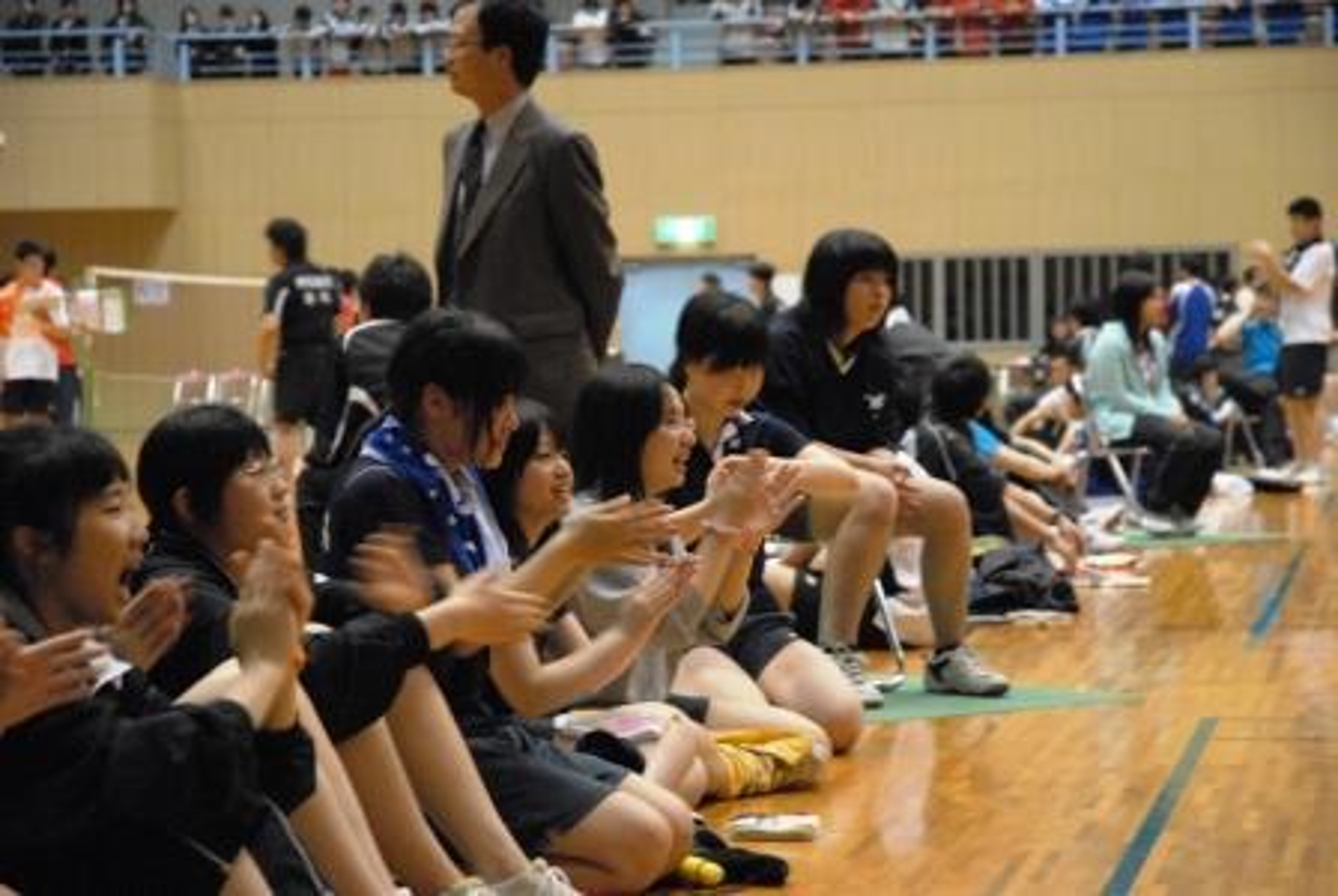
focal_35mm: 105
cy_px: 448
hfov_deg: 19.4
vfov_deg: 13.1
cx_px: 669
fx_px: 3908
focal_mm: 70
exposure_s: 1/30
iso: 1600
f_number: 4.5
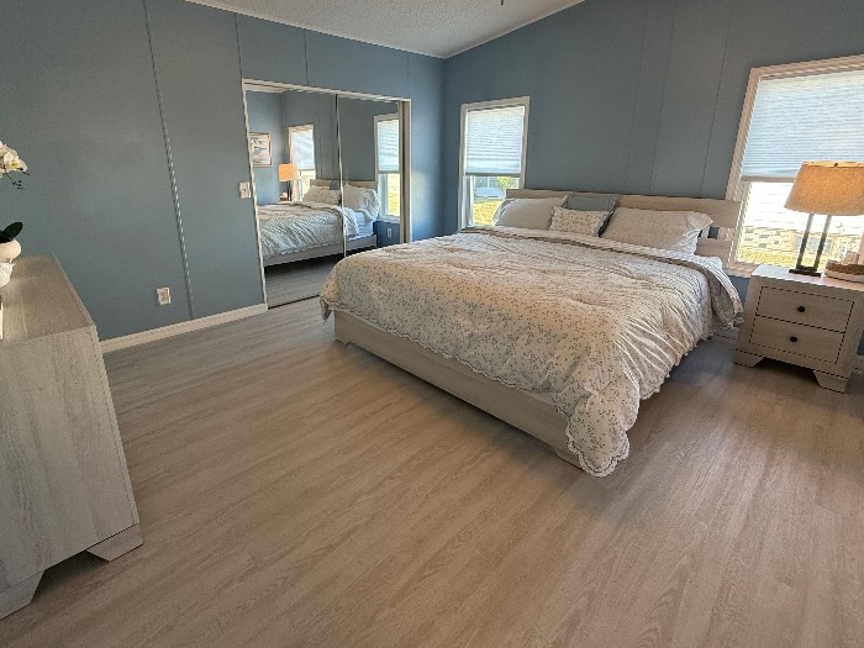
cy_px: 272
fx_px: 424
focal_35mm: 17
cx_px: 413
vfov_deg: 74.2
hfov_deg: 91.0
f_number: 2.2
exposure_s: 1/120
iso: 160
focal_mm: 2.22
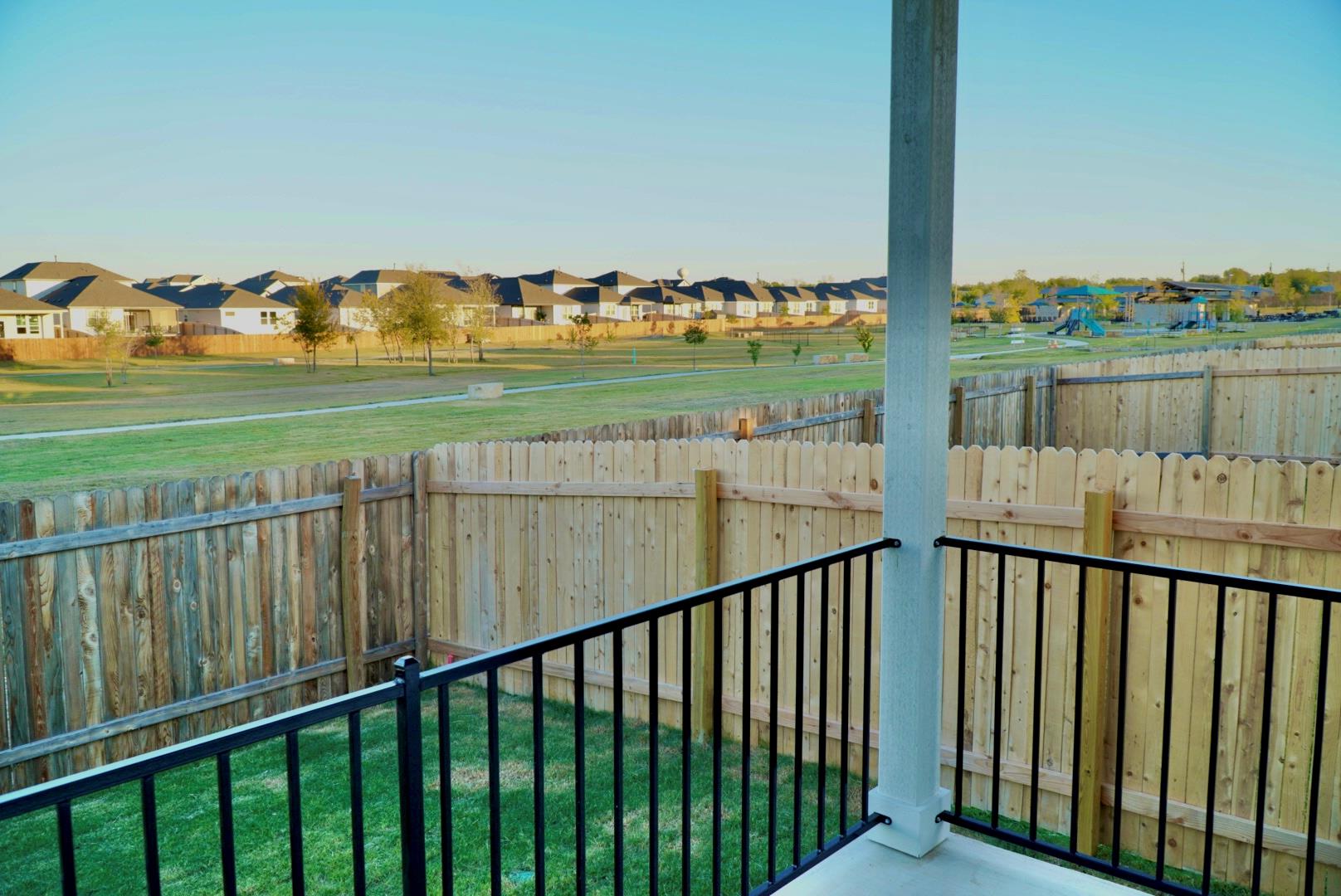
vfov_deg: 48.0
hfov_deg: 67.3
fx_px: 1006
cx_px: 670
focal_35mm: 27
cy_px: 448
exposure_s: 1/100
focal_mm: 18
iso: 100
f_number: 5
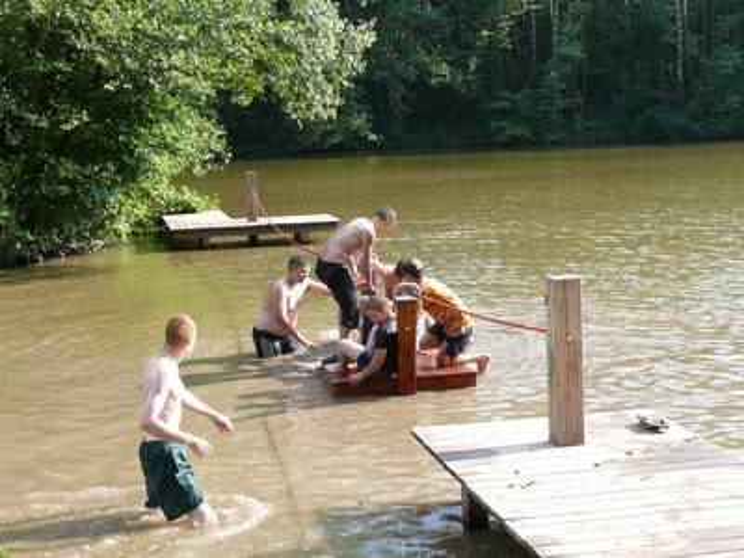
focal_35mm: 63
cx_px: 372
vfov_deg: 23.3
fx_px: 1354
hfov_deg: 30.7
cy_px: 279
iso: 100
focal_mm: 10.3
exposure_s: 1/250
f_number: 4
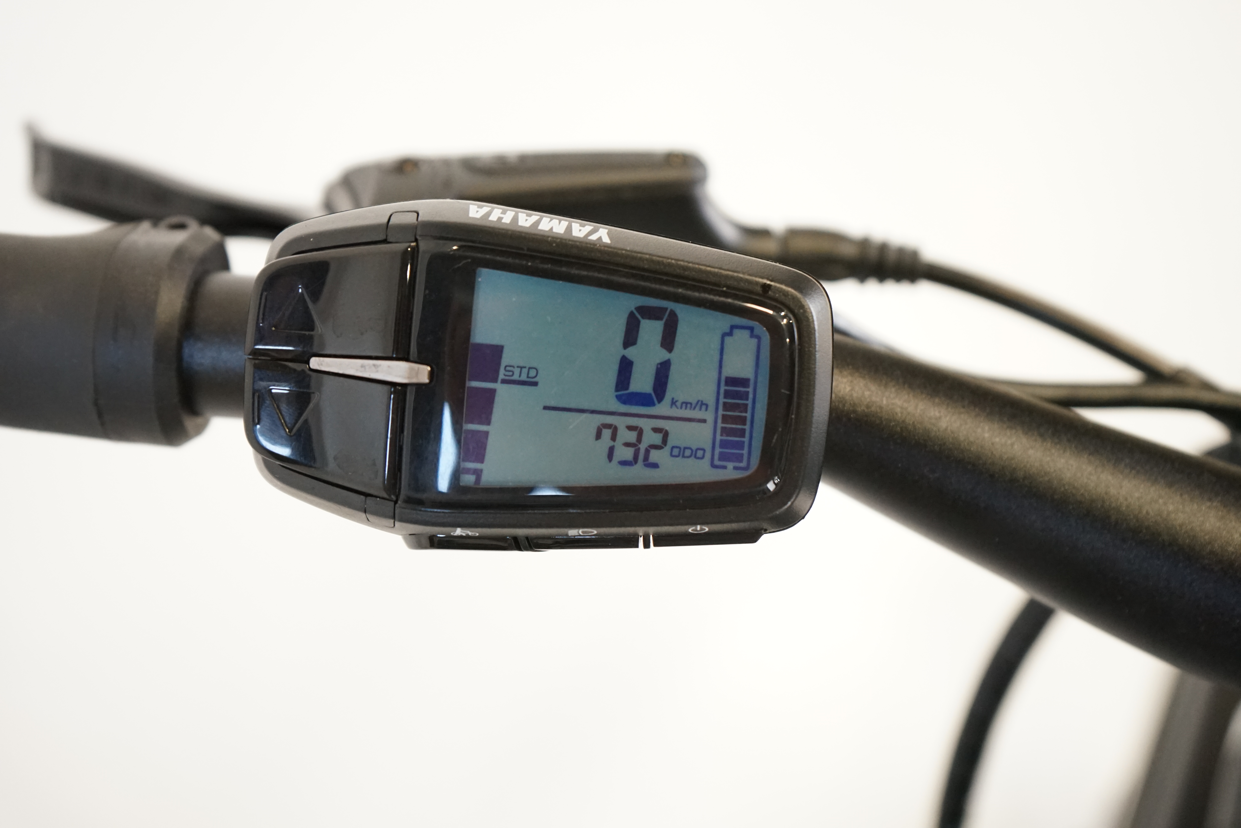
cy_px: 414
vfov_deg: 23.8
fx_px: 1965
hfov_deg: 35.1
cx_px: 620
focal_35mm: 57
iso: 3200
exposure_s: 1/200
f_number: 5.6
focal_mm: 57
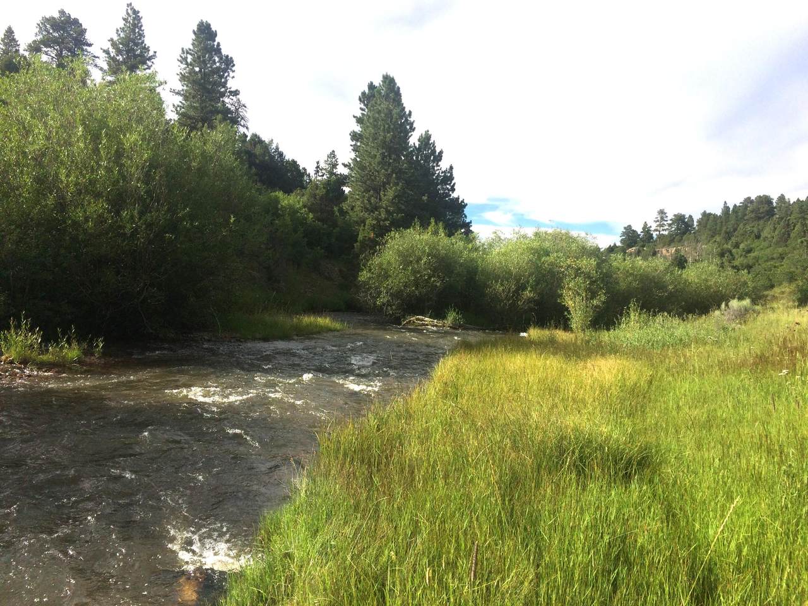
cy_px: 303
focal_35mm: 29
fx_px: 677
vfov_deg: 48.2
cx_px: 404
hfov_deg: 61.7
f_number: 2.2
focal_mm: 4.15
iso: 32
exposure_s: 1/2053
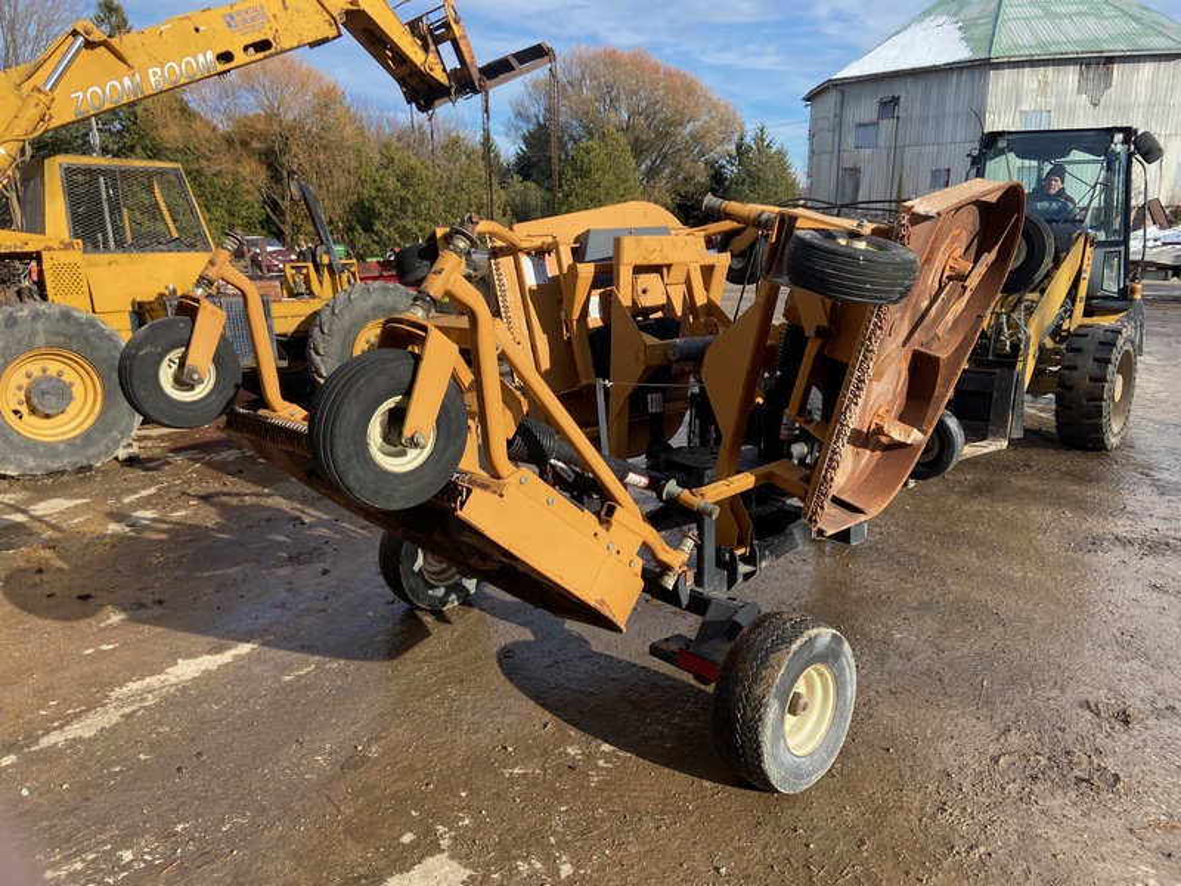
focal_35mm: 26
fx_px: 887
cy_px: 443
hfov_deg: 67.3
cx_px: 590
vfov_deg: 53.1
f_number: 1.8
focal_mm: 4.25
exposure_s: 1/1754
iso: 32
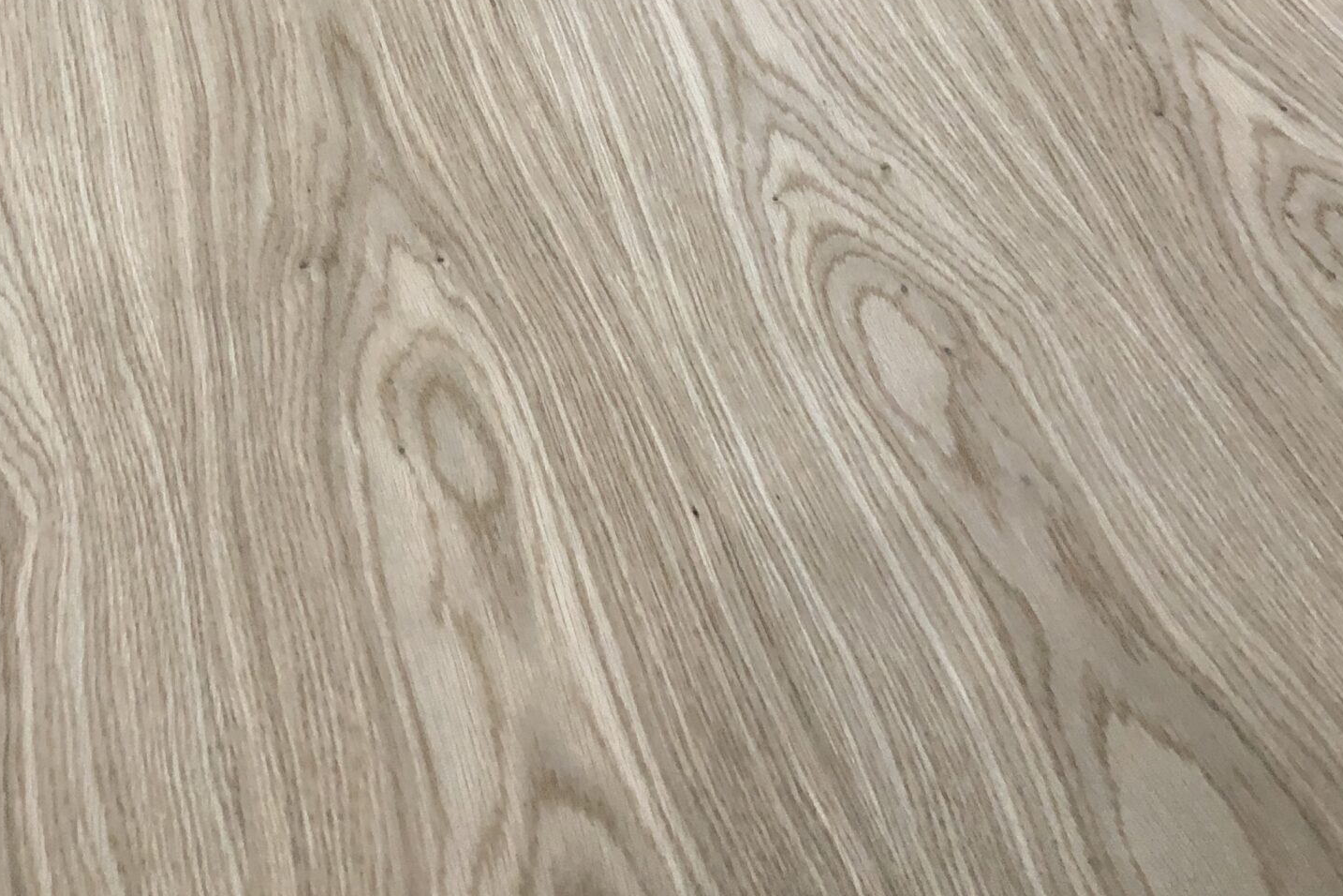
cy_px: 139
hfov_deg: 37.9
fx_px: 1940
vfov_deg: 25.4
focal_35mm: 52
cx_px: 471
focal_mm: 4
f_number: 1.8
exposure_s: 1/15
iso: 80
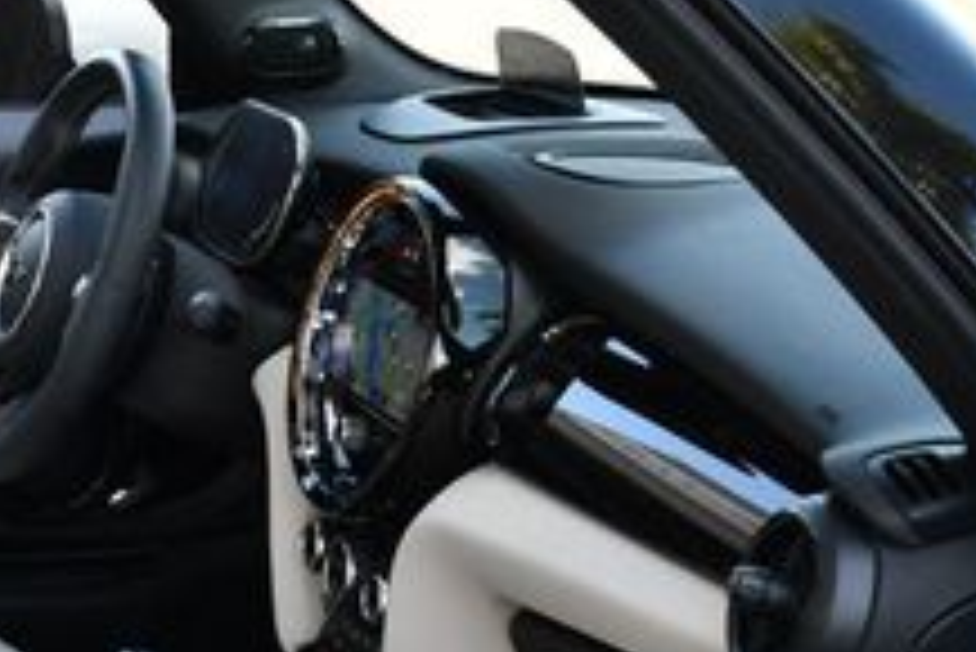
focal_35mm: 106
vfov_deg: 12.7
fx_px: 2876
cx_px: -256
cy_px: 719
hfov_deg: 18.1
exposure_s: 1/250
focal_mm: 18
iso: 400
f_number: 5.6
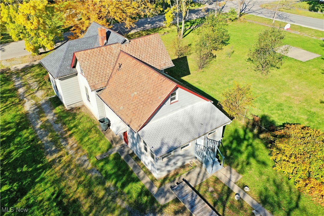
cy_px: 108
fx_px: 252
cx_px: 162
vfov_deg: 46.4
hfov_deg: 65.5
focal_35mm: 28
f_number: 4.5
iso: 100
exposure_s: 1/160
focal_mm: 10.26
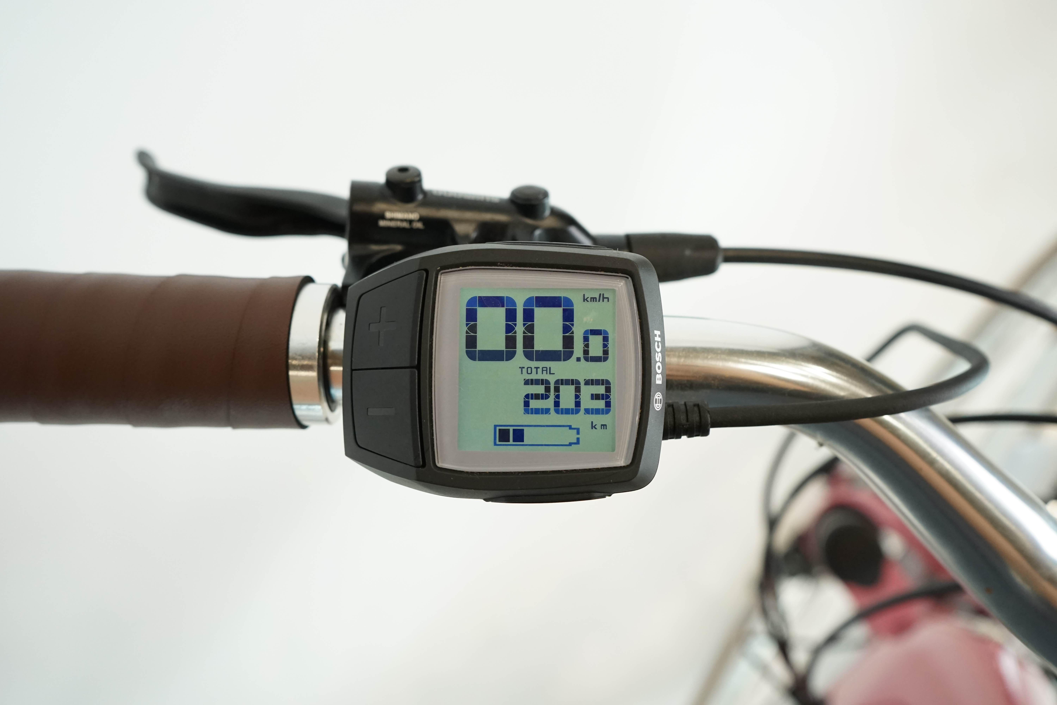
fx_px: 998
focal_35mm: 34
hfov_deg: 55.8
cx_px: 528
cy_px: 352
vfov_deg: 38.9
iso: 2000
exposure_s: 1/200
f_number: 5.6
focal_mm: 34
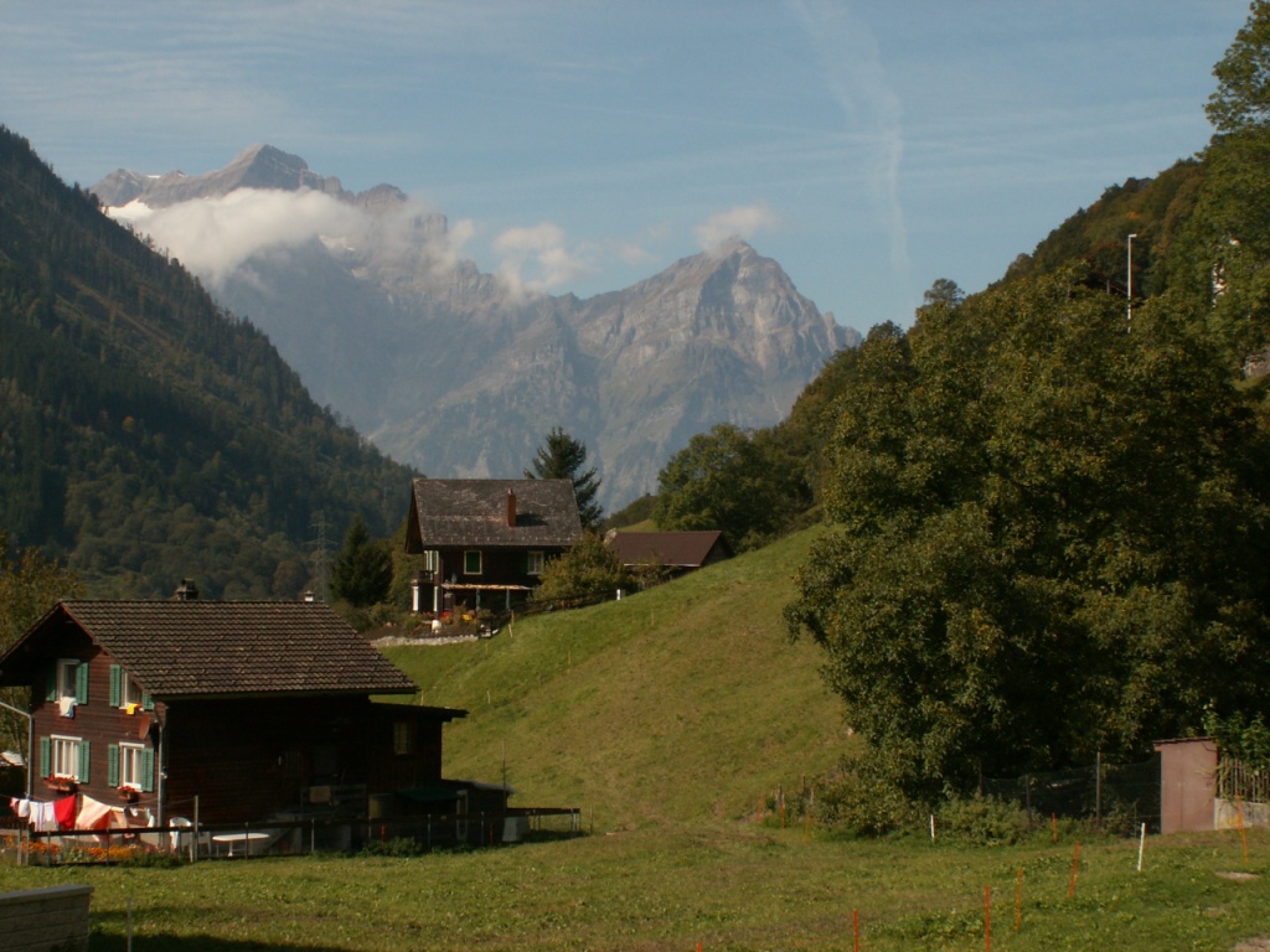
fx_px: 2128
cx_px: 635
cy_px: 476
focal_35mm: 58
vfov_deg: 25.2
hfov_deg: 33.2
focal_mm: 9.7
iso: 50
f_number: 8
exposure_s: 1/200
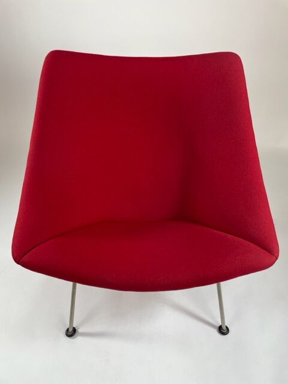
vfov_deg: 67.3
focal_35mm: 26
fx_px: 288
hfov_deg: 53.1
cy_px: 192
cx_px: 144
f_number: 1.6
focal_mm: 4.2
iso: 64
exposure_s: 1/100
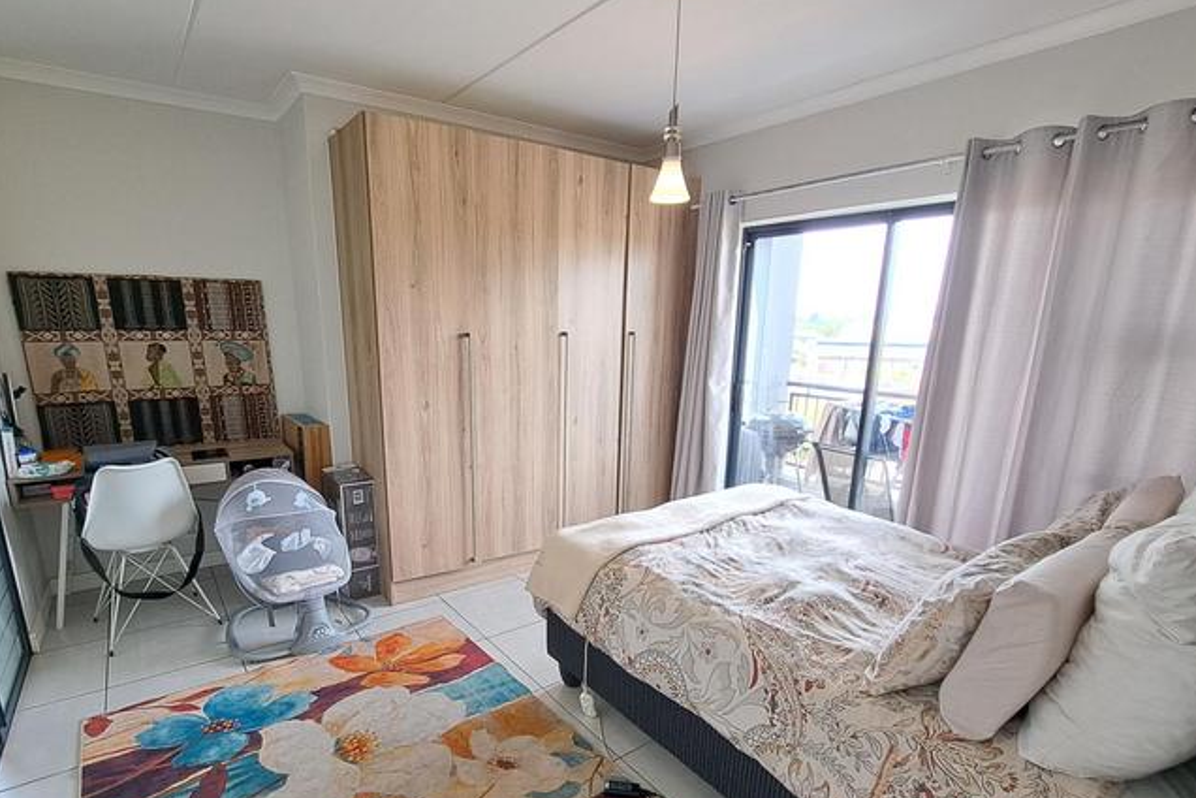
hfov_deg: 93.2
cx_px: 562
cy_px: 484
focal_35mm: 17
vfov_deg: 69.6
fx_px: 565
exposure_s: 1/50
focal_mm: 1.74
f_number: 2.2
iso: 64
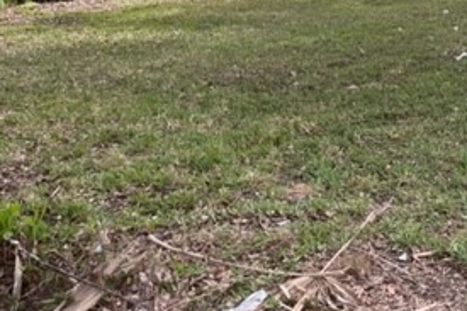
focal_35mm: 63
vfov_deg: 20.4
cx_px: 475
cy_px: -48
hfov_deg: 29.6
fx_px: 817
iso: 50
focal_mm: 5.1
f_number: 1.6
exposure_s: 1/680
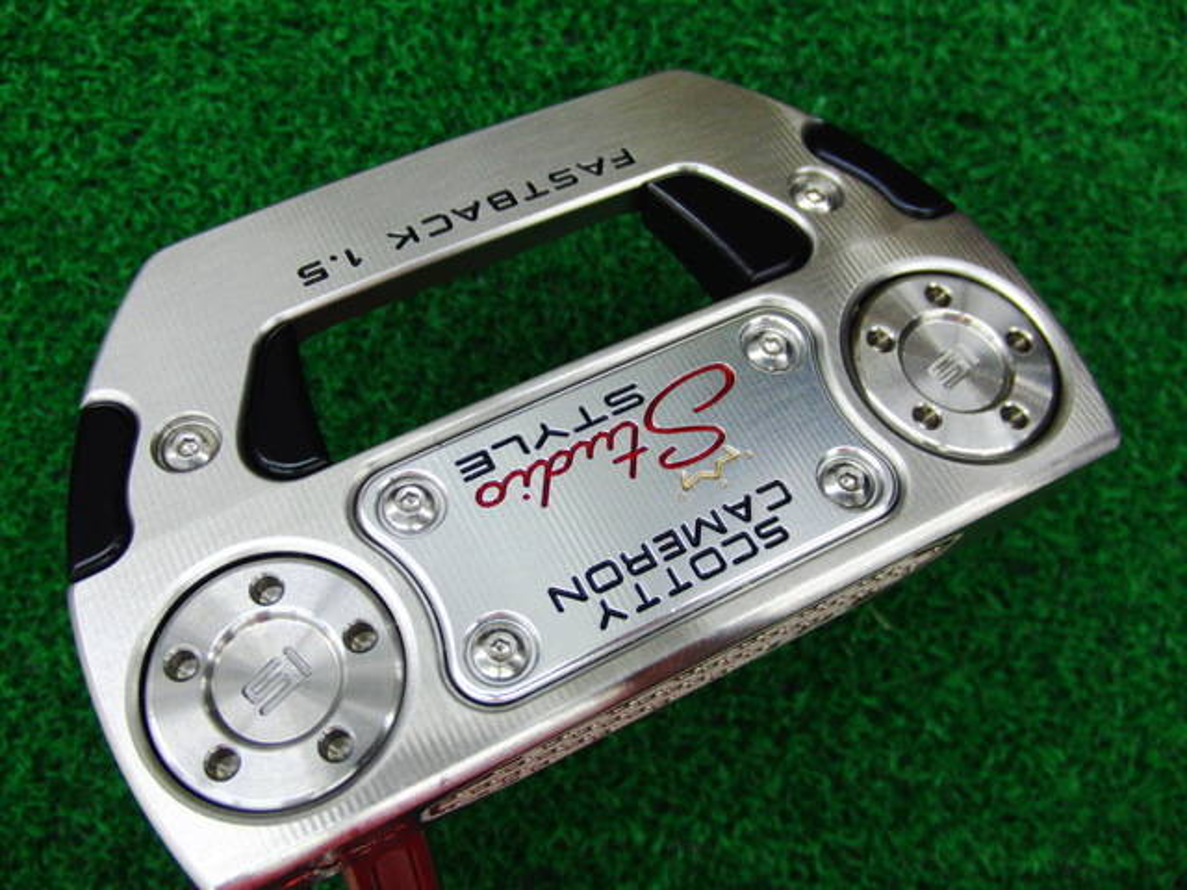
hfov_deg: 50.1
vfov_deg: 38.7
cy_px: 445
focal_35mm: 37
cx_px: 594
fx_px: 1269
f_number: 3.6
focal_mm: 6.42
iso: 400
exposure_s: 1/60
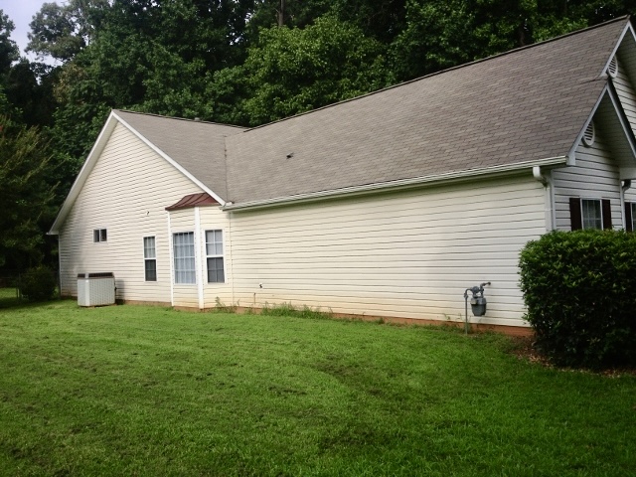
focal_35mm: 35
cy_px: 238
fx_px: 643
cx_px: 318
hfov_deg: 52.6
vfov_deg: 40.7
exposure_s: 1/863
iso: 50
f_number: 2.4
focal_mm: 4.28
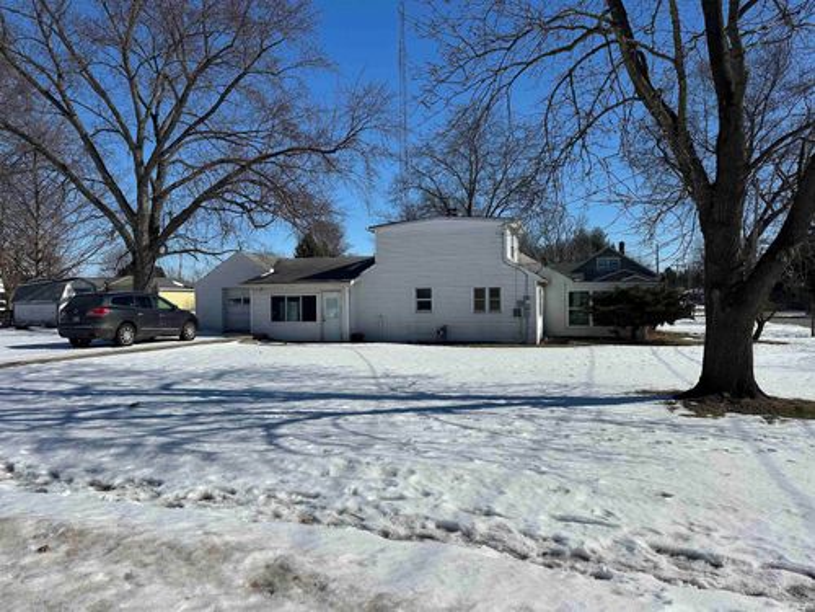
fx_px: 565
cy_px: 306
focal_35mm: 24
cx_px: 408
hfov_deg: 71.6
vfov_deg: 56.8
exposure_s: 1/12048
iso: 80
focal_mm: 6.86
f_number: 1.78
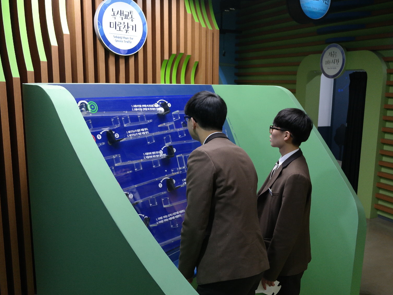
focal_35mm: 33
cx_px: 213
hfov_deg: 55.3
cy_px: 148
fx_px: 375
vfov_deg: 43.0
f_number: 3.5
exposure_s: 1/40
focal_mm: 20
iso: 800
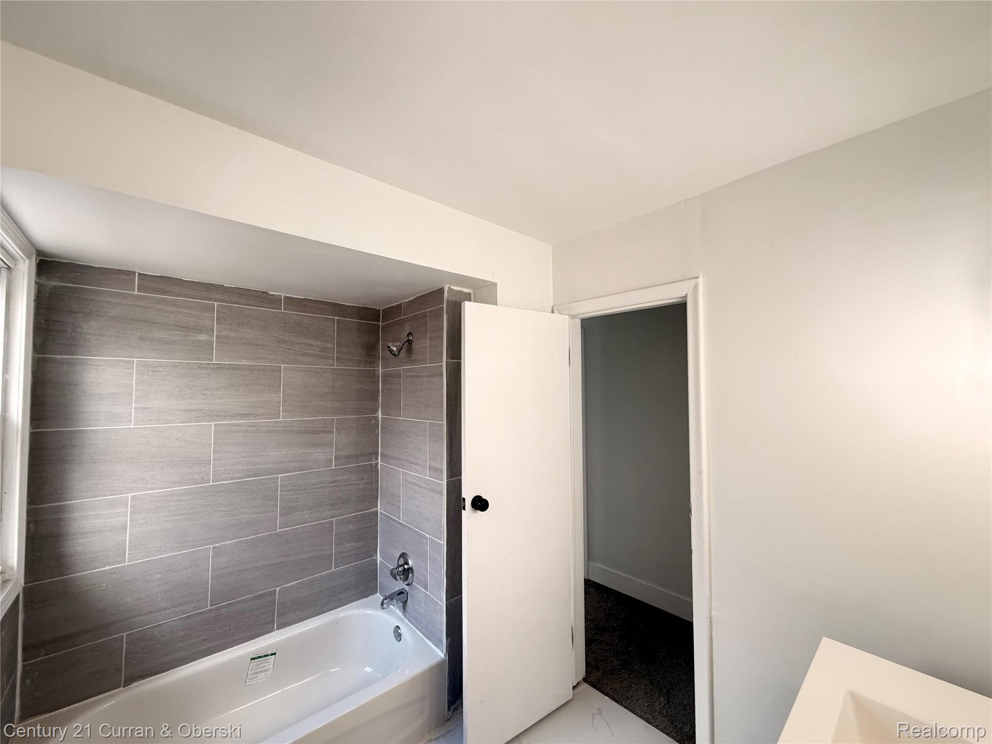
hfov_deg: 102.1
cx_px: 496
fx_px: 401
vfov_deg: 85.7
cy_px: 372
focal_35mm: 14
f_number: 2.2
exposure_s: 1/120
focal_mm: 2.22
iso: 320
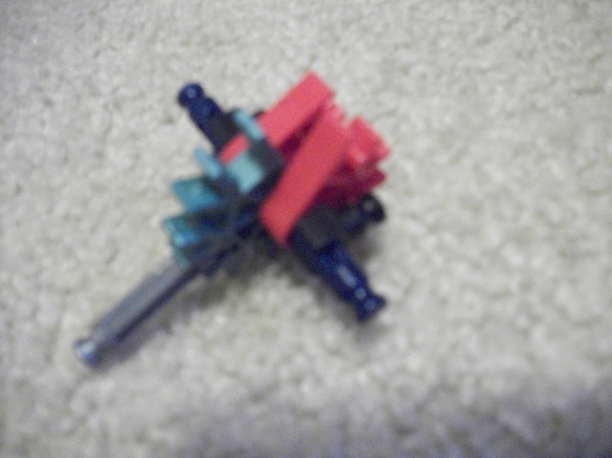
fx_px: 565
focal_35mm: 32
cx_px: 306
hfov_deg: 56.9
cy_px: 229
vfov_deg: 44.1
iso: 640
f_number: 2.9
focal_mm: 5.7
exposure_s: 1/15
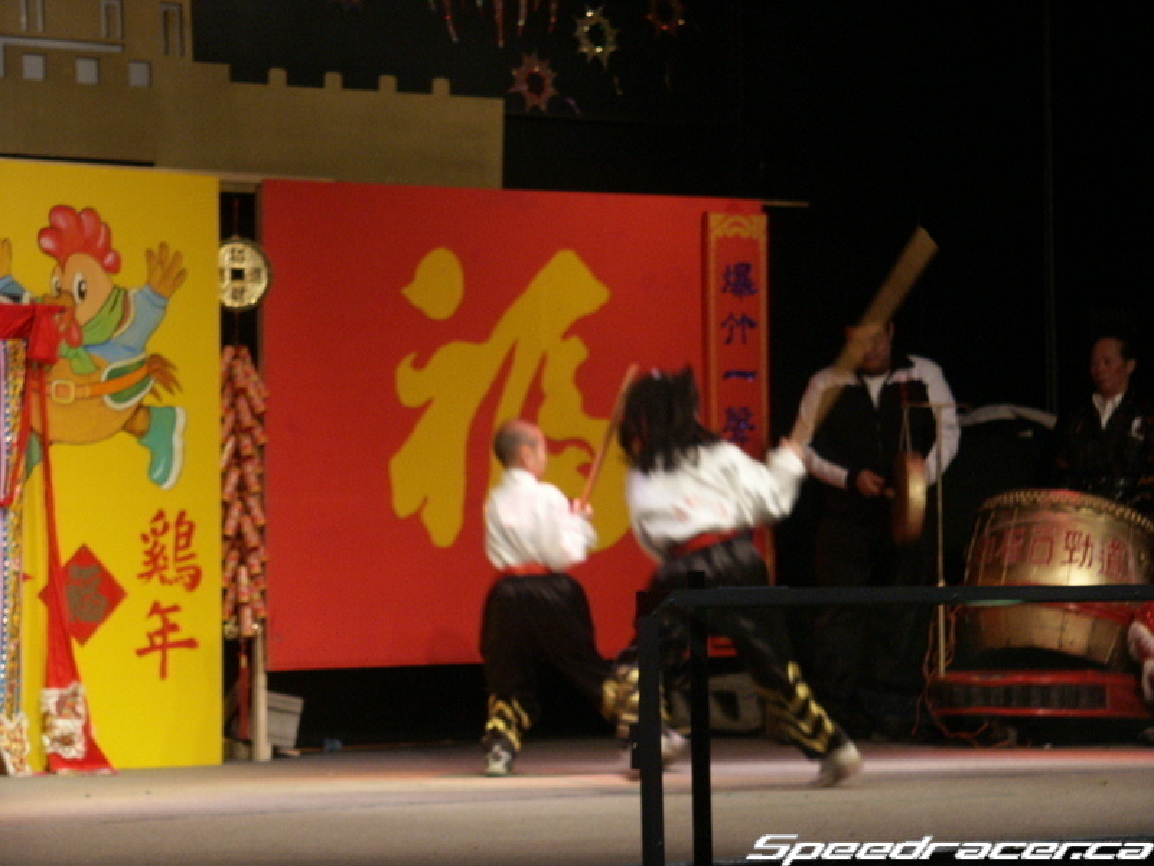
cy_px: 433
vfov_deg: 10.0
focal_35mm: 149
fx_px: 4967
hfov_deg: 13.3
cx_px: 577
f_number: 3.5
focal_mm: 37.82
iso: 200
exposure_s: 1/45
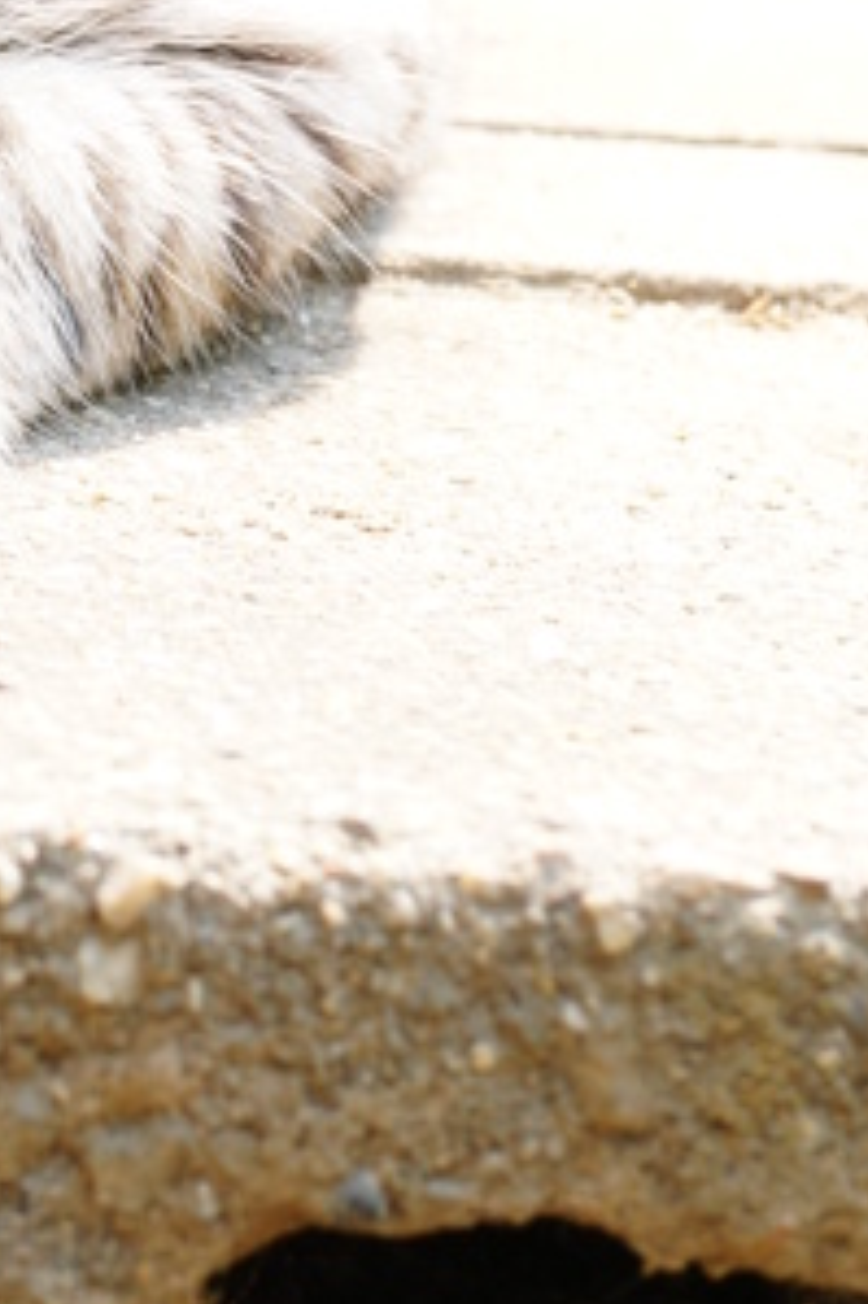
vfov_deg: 12.4
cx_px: -288
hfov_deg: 8.8
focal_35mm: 154
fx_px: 5576
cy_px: -868
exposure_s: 1/125
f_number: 5.6
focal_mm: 30
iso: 400
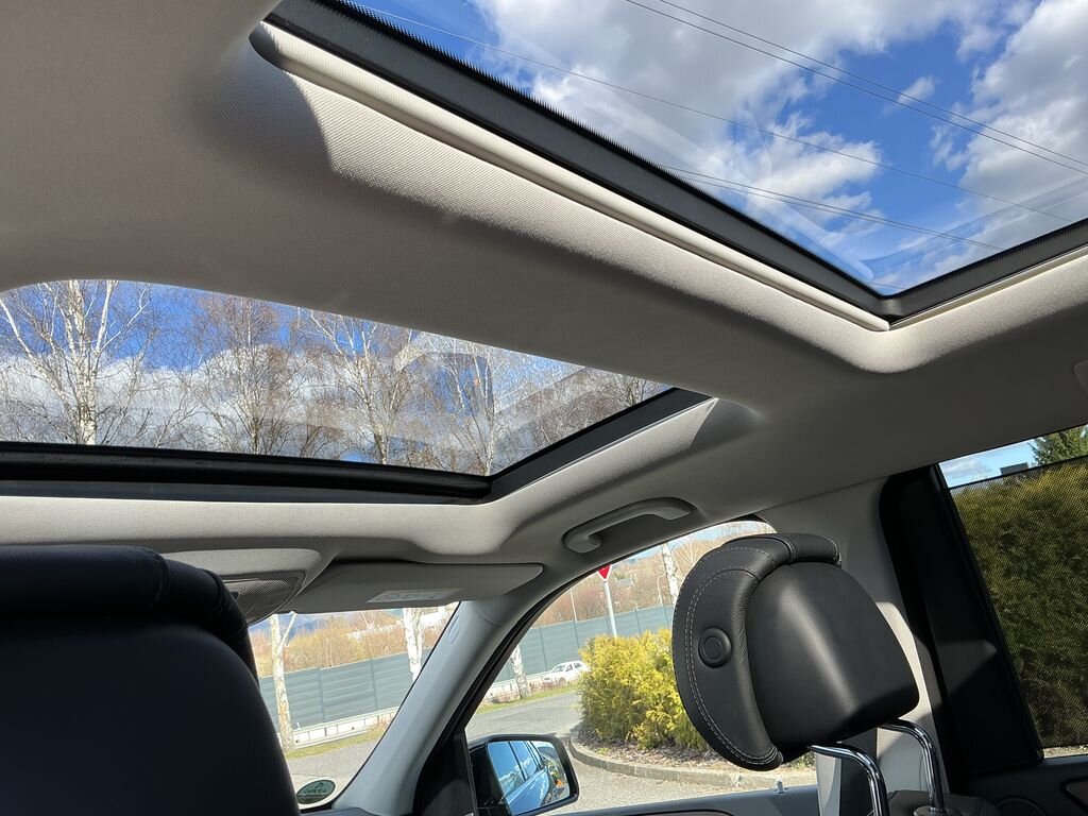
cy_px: 408
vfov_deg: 48.2
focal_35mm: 29
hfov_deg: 61.7
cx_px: 544
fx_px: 911
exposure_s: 1/169
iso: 20
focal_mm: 3
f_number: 1.8
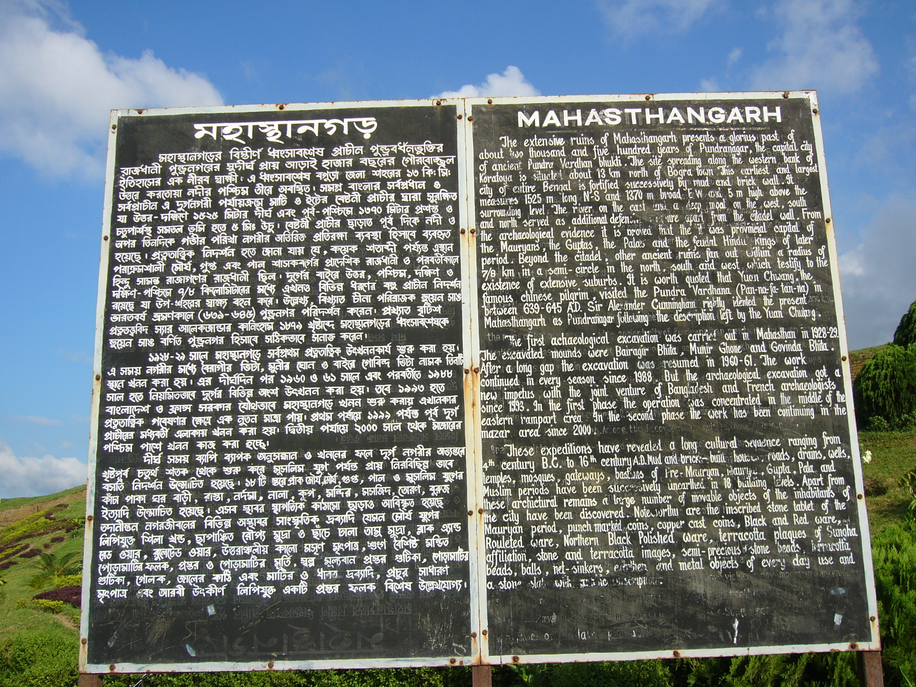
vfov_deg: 40.7
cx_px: 458
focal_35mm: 35
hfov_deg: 52.6
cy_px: 344
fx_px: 926
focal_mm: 5.8
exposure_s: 1/160
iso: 50
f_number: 8
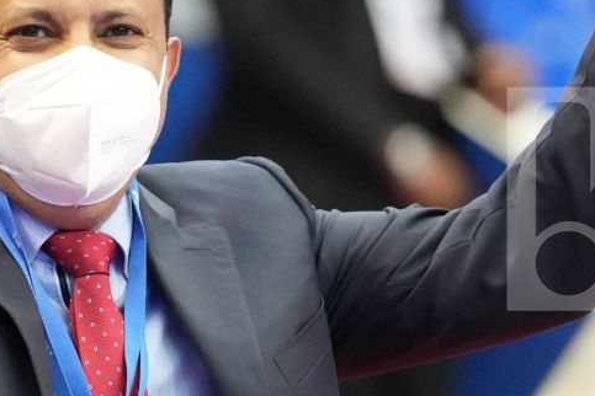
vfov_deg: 1.8
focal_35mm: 745
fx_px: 12312
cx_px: 204
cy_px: 199
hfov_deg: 2.8
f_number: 2.8
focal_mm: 200
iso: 8000
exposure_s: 1/1000
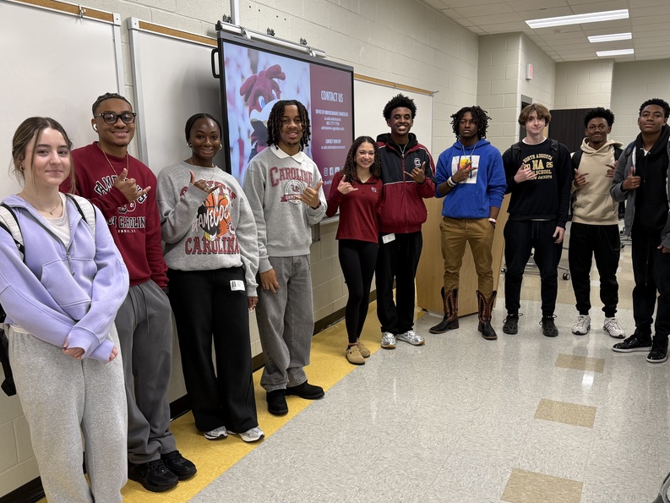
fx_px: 600
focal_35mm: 31
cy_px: 265
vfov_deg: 45.4
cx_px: 319
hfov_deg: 58.3
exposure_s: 1/60
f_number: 1.78
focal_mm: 6.76
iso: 125
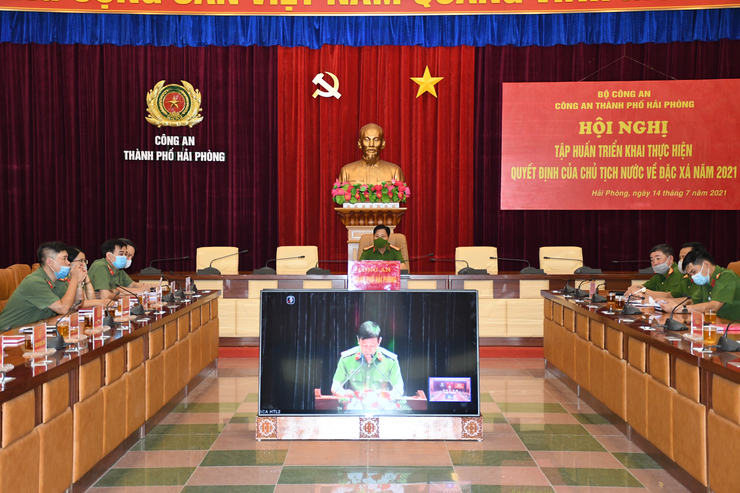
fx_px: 1233
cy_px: 246
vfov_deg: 22.6
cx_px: 370
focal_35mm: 60
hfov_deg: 33.4
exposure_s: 1/200
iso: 2500
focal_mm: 40
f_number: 4.5
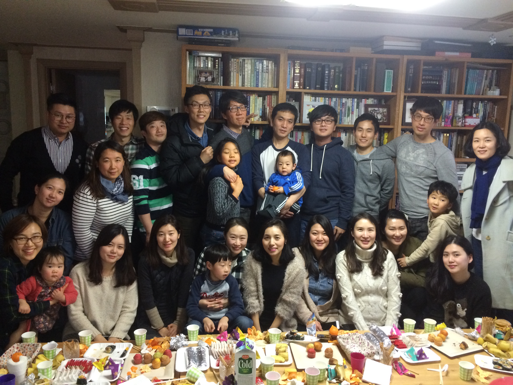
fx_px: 430
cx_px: 256
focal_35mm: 29
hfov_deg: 61.7
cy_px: 192
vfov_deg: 48.2
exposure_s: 1/30
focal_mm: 4.15
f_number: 2.2
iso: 250
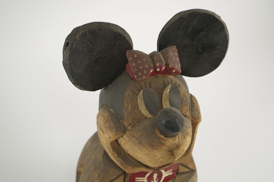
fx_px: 513
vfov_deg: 20.1
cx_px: 137
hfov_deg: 29.9
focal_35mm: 68
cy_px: 91
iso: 400
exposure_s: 1/80
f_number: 5.3
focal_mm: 45
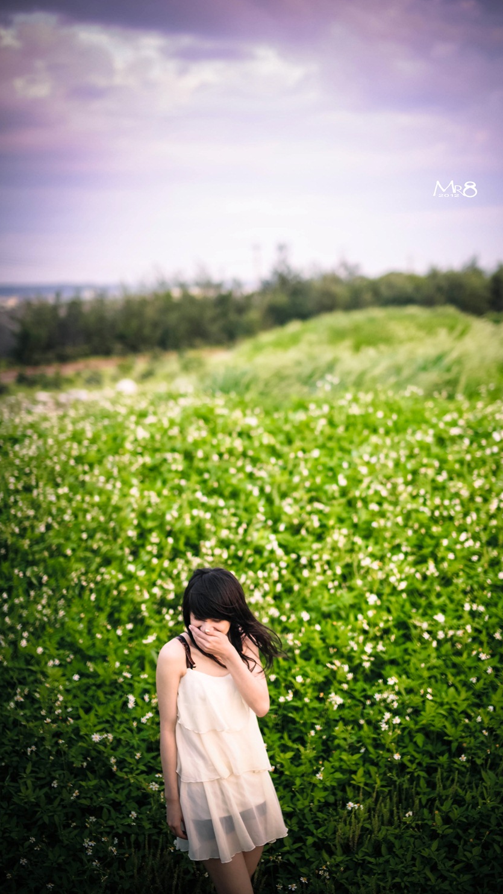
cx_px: 287
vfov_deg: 39.2
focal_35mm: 53
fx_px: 1256
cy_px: 442
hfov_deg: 22.6
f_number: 1.4
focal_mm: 50
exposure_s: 1/400
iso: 200
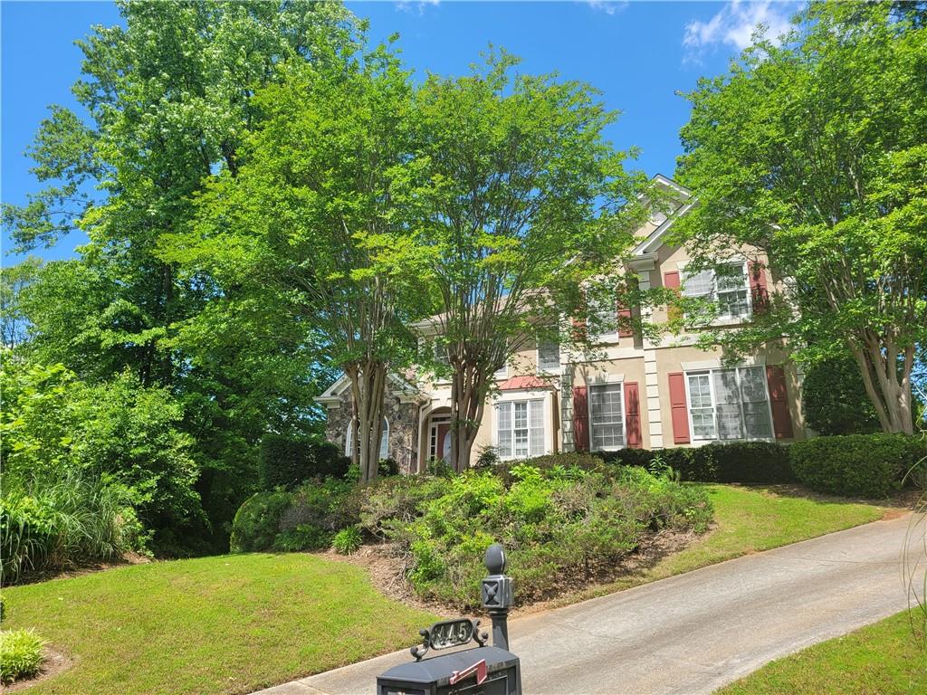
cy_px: 348
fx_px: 696
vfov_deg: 53.1
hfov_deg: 67.3
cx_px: 464
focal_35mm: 26
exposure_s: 1/1588
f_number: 1.8
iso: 40
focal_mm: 5.4
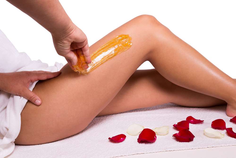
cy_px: 79
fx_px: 315
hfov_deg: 41.1
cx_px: 118
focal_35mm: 48
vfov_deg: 28.1
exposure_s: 1/125
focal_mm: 48
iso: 100
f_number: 14
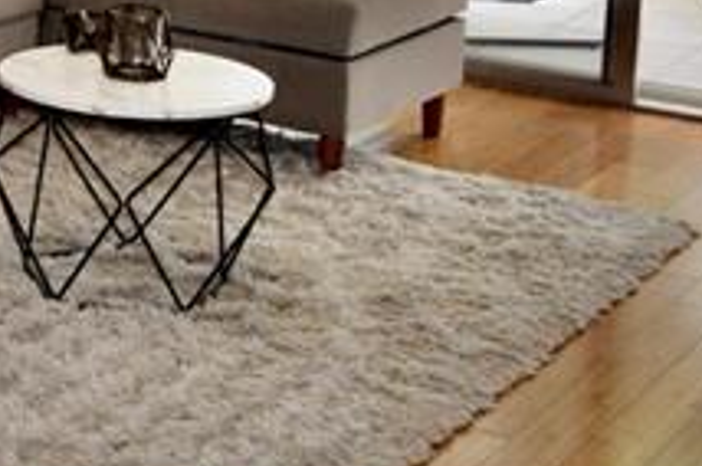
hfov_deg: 17.6
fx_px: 1967
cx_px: -433
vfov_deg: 12.9
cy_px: -192
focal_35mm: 101
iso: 400
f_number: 4
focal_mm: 18
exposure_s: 1/125
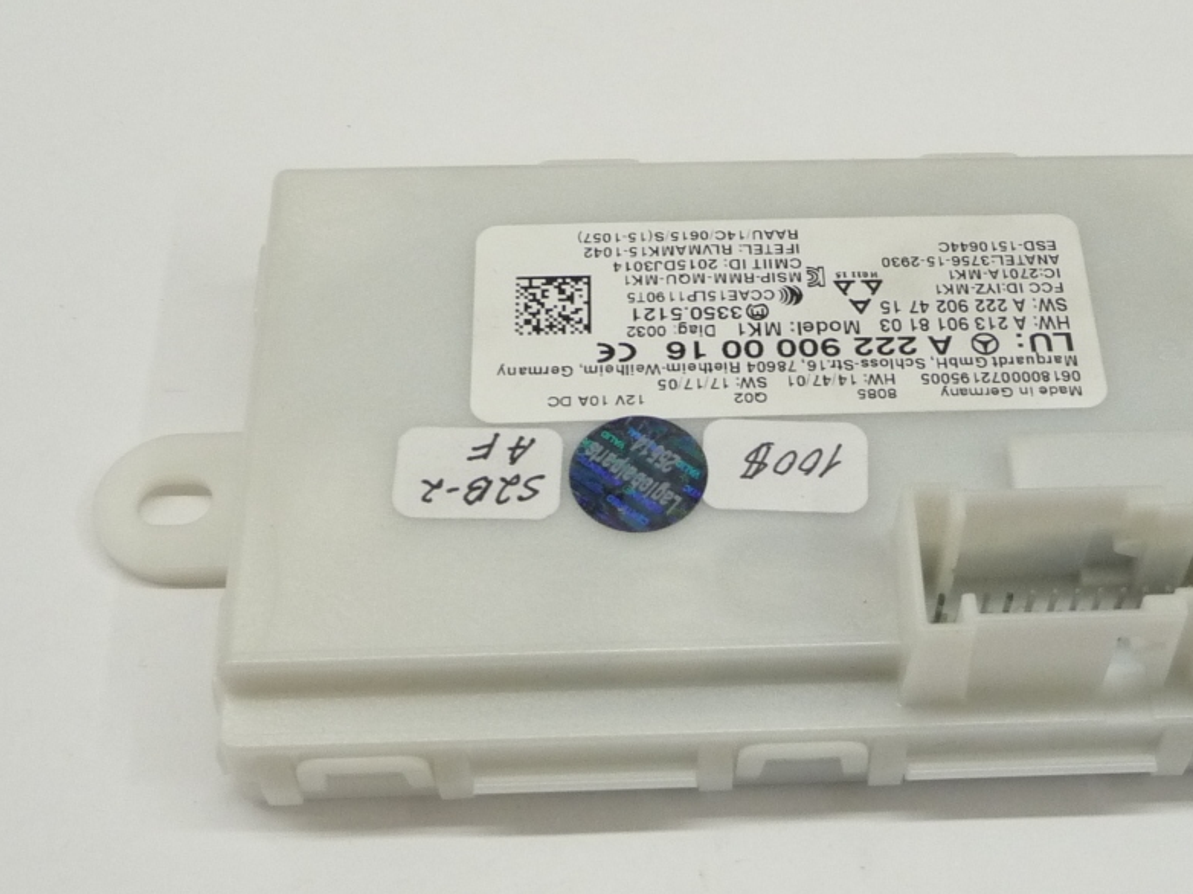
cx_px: 749
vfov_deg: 26.4
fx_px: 1895
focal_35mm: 55
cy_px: 583
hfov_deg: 34.8
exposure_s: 1/60
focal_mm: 4.7
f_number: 3.3
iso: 250
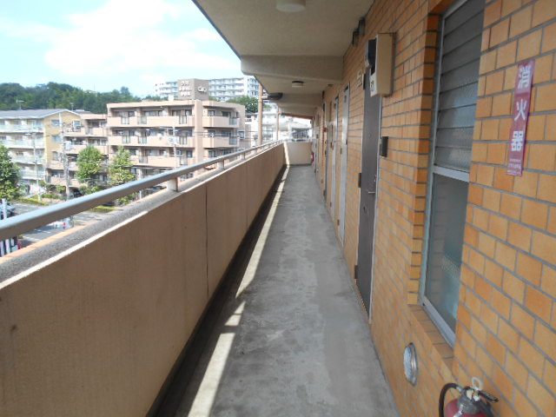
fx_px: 418
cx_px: 278
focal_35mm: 26
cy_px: 208
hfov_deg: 67.3
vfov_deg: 53.1
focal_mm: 4.6
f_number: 3.2
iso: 80
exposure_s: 1/400
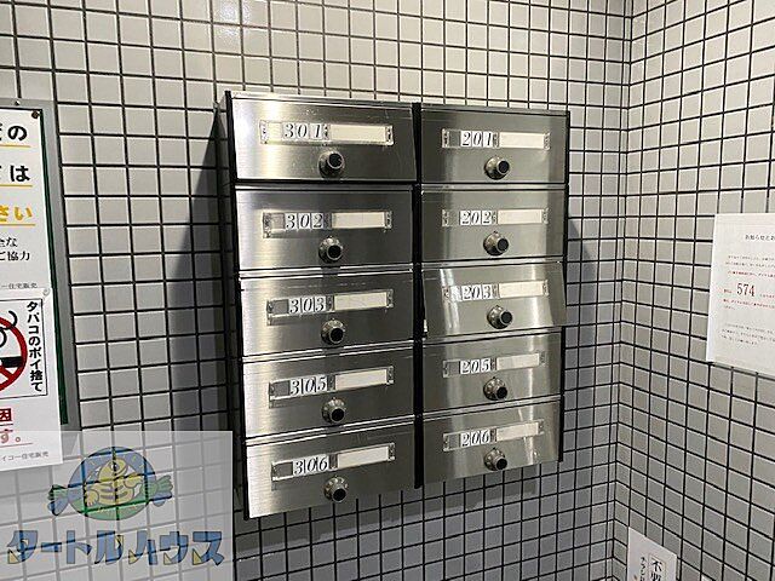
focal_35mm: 26
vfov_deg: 53.1
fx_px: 582
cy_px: 290
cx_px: 388
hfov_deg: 67.3
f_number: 1.8
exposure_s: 1/60
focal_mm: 4.25
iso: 400
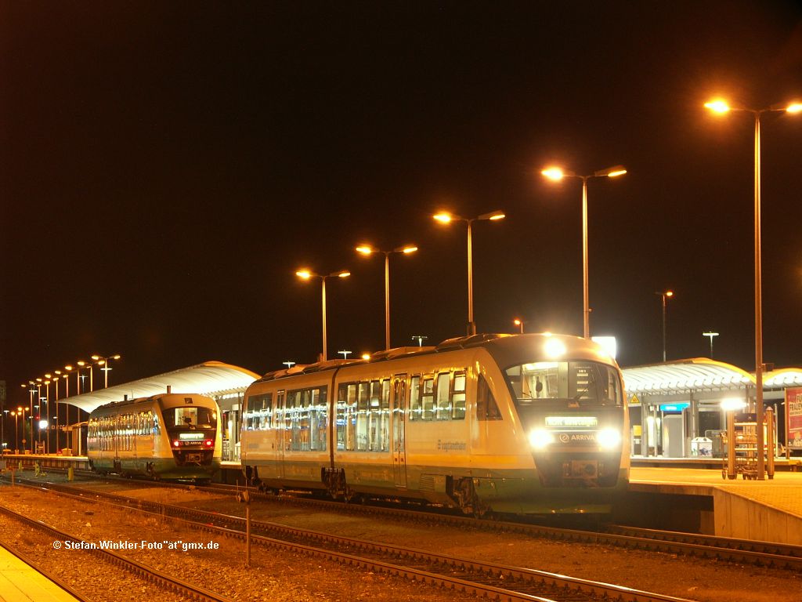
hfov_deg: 15.4
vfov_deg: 11.6
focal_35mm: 128
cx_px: 401
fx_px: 2966
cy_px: 301
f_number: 5
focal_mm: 32.75
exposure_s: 2.5
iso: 100
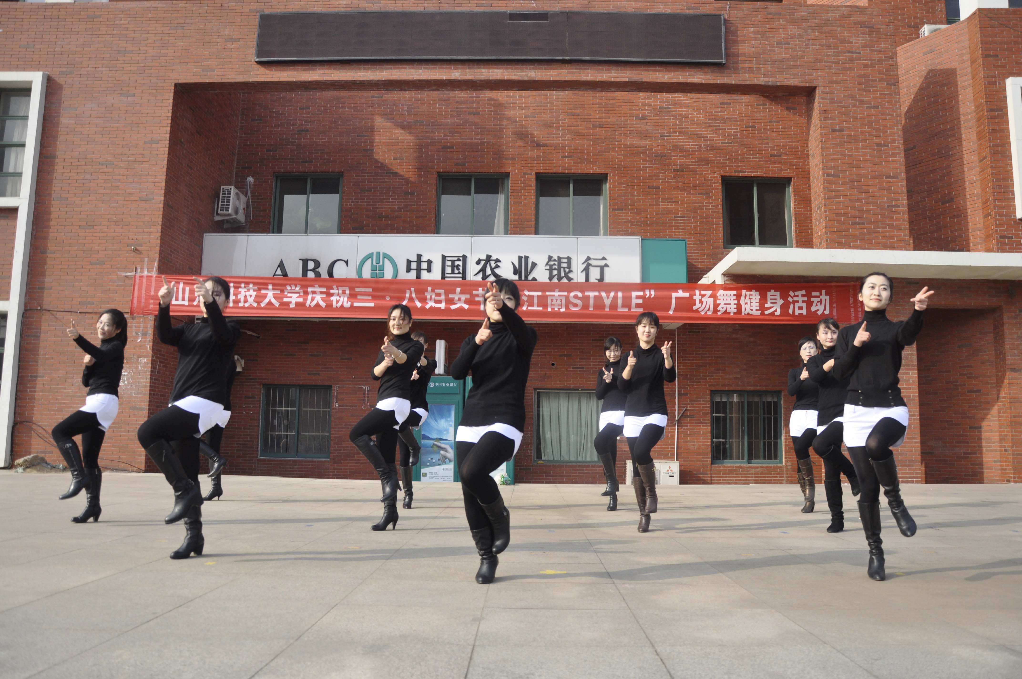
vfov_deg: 47.8
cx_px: 511
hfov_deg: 67.4
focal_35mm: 27
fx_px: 766
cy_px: 340
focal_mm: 18
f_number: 5
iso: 400
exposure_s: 1/1250
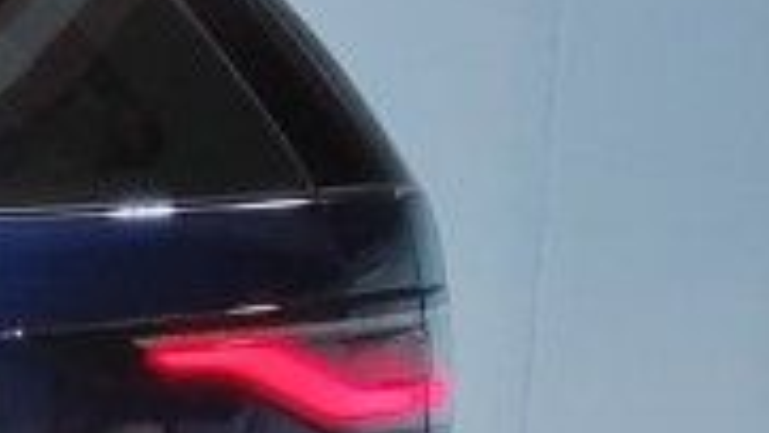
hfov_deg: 8.8
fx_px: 3835
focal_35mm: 188
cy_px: 866
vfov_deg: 6.3
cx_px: -1746
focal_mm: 3.08
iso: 160
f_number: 2
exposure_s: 1/50
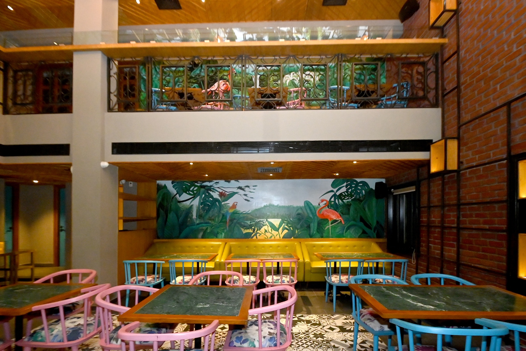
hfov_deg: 100.4
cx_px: 263
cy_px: 176
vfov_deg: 77.3
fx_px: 219
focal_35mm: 15
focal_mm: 10
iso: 4000
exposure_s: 1/125
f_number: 4.5
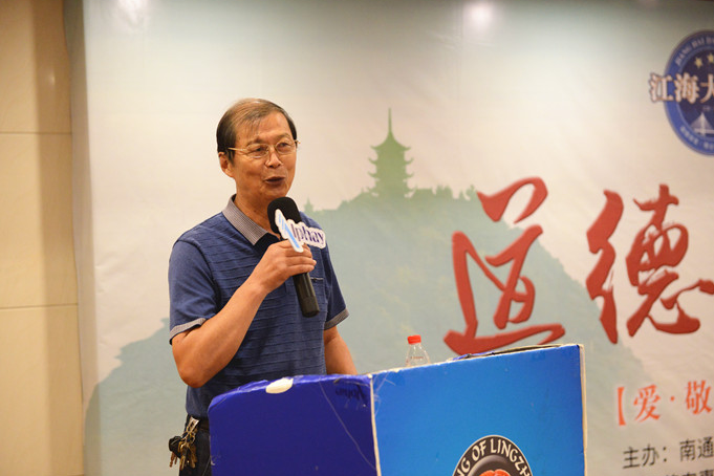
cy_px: 237
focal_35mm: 72
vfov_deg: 18.9
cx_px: 359
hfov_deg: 28.1
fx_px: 1428
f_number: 3.2
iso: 4000
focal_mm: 70
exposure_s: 1/200
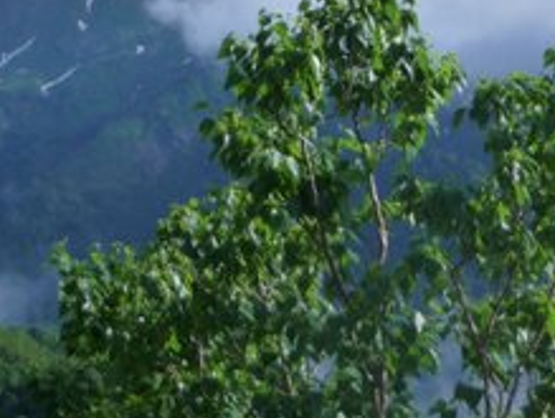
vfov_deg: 8.5
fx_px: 2810
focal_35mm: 175
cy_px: 86
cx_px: 117
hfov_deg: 11.2
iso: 160
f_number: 4.7
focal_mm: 16.3
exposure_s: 1/1000
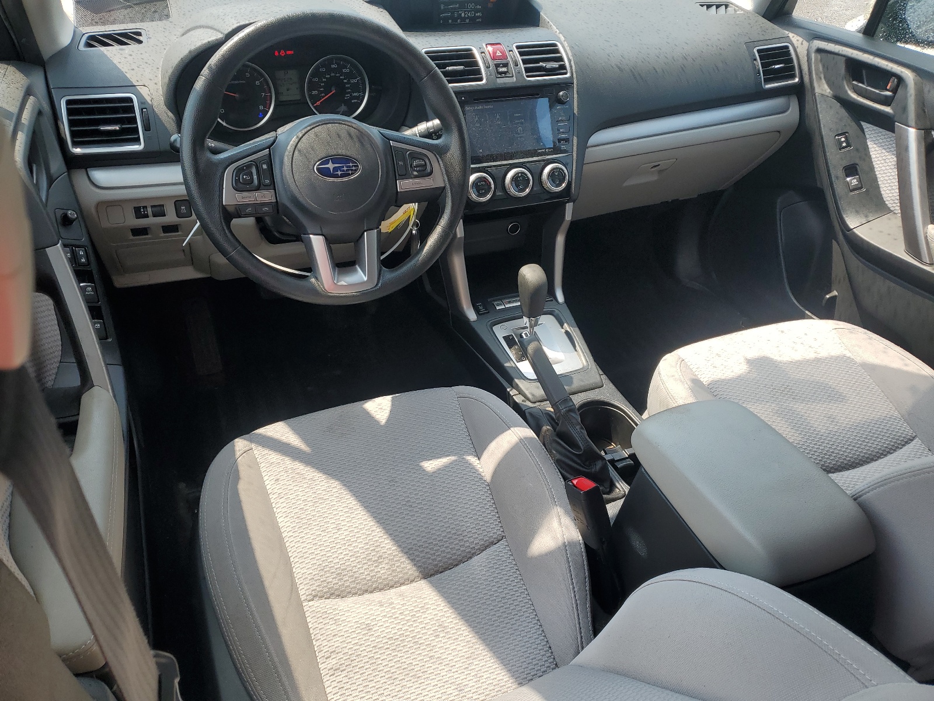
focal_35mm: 26
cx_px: 467
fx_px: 702
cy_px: 350
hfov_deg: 67.3
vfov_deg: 53.1
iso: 50
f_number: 1.5
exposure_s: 1/909
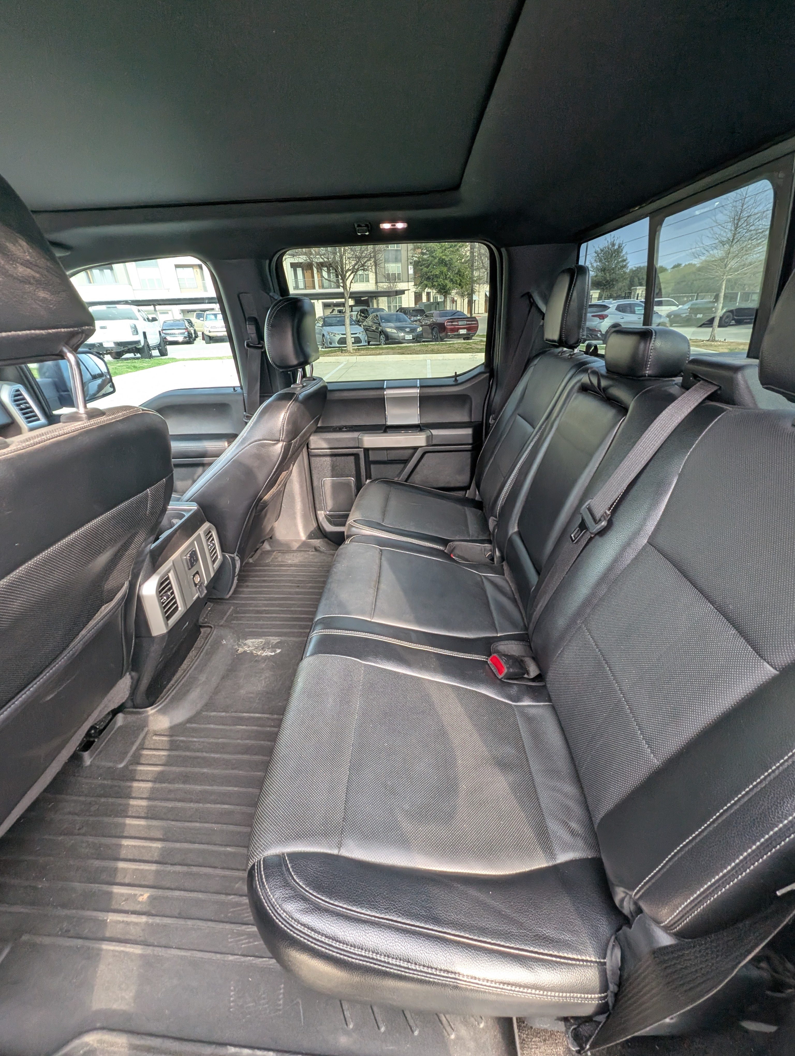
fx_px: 397
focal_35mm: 13
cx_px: 398
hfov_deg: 90.1
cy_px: 528
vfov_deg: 106.1
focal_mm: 1.95
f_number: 2.2
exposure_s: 1/129
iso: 131
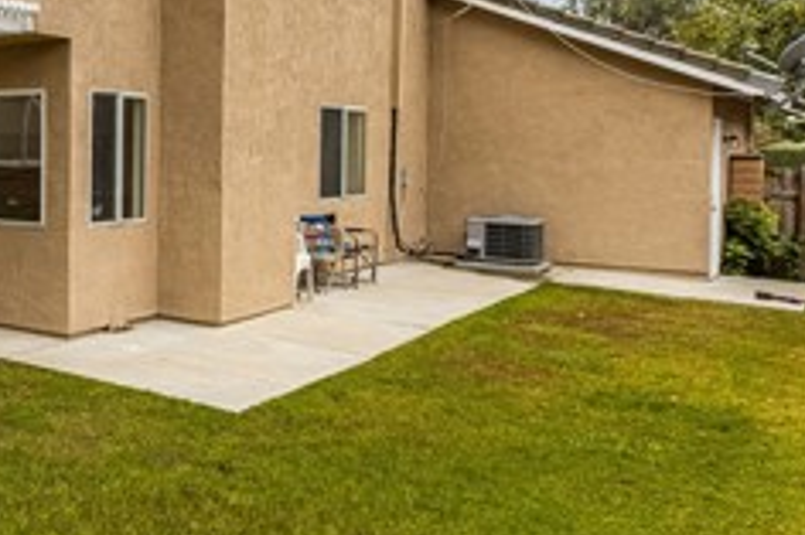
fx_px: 849
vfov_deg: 34.2
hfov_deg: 35.0
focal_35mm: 38
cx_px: -242
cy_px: 124
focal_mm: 14
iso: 125
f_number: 5.6
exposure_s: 1/320
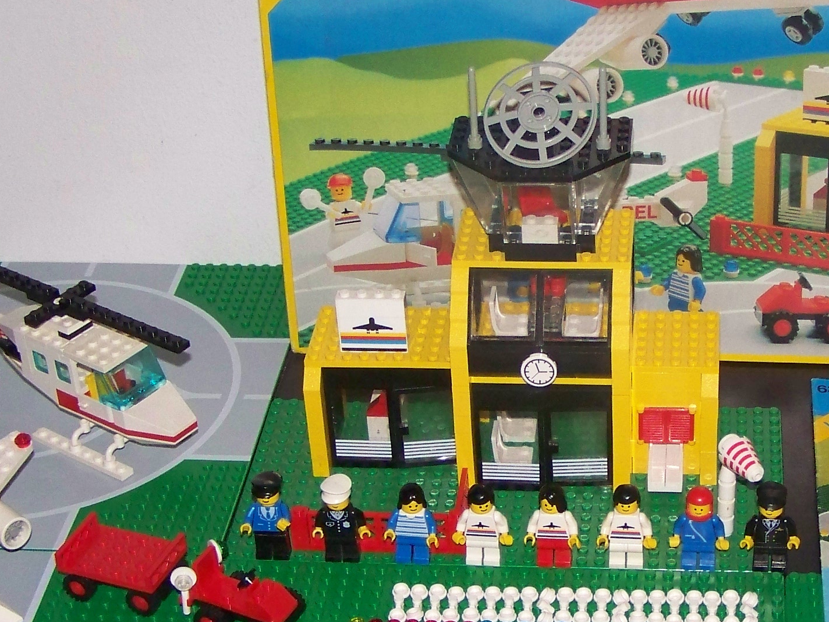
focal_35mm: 82
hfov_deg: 23.7
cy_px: 380
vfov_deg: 18.0
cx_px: 587
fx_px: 1964
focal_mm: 6.3
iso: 200
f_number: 2.8
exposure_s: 1/30
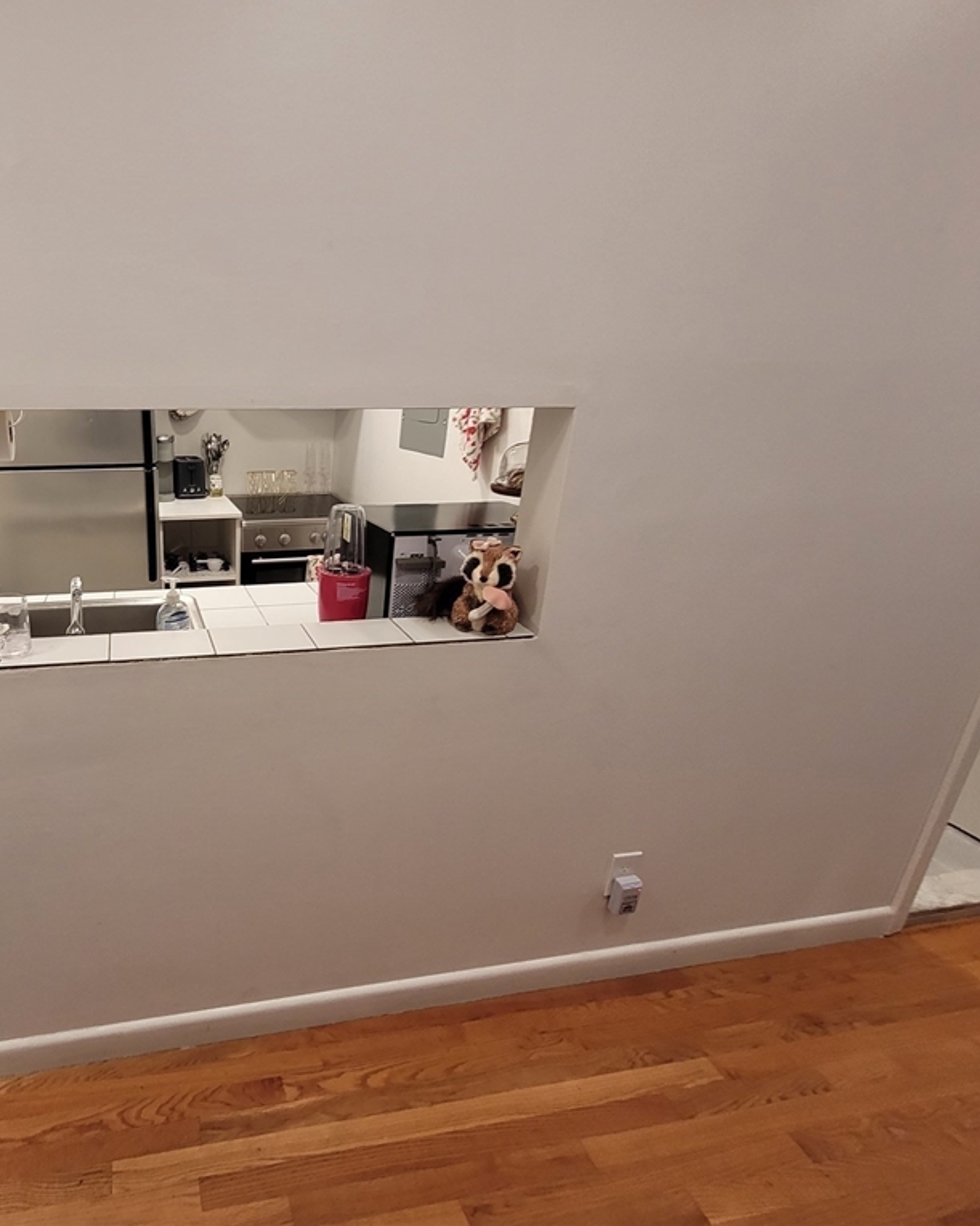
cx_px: 231
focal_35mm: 17
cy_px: 611
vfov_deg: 89.6
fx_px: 616
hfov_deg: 71.1
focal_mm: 1.74
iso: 100
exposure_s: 1/60
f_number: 2.2
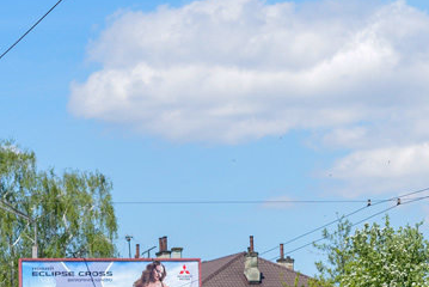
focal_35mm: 167
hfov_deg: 12.1
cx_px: 448
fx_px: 1992
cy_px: 178
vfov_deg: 8.2
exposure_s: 1/500
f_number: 5
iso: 160
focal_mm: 50
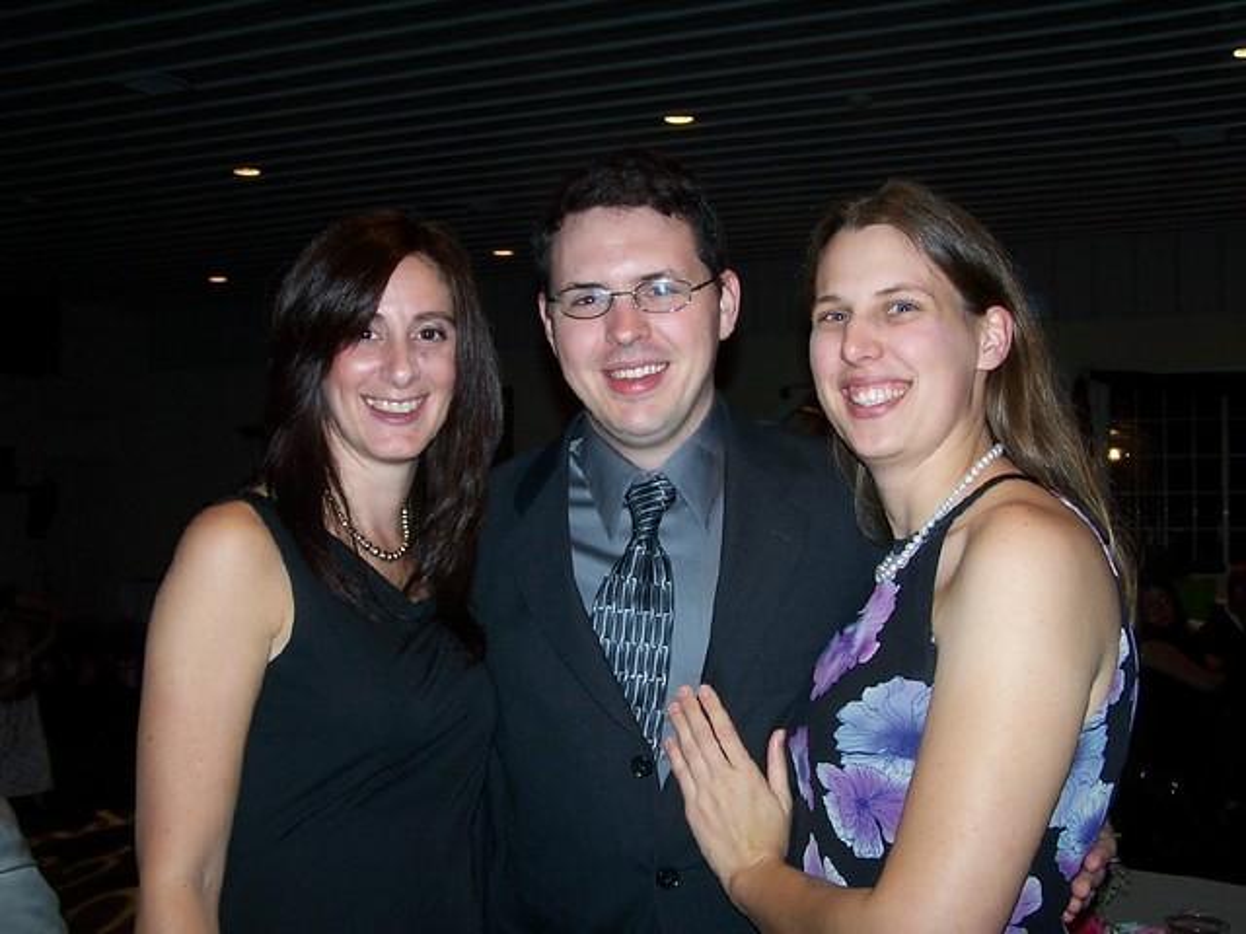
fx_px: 1548
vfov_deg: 33.6
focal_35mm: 43
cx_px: 623
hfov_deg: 43.9
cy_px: 467
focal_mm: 7.1
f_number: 2.8
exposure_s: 1/60
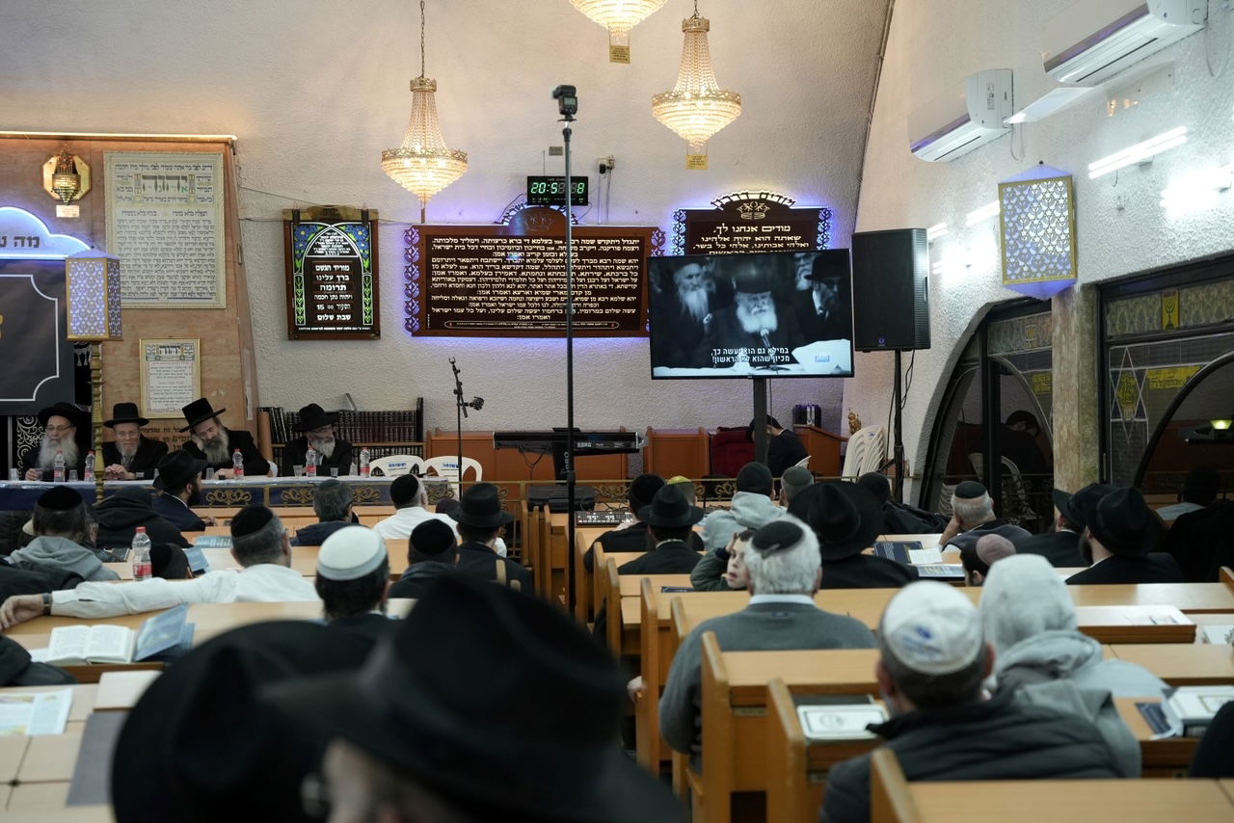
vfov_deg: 23.6
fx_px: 1971
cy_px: 412
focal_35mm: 58
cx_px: 617
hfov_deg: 34.8
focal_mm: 57.5
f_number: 4
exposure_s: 1/200
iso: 1000
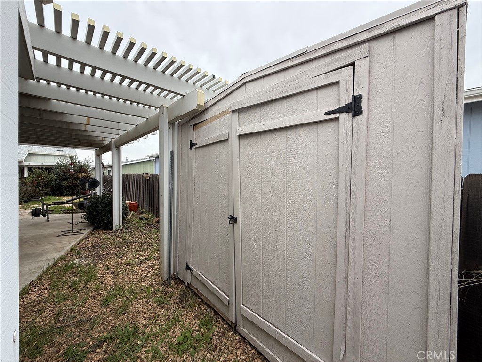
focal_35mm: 14
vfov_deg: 85.7
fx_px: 195
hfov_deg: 102.1
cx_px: 241
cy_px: 181
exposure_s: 1/651
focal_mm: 2.22
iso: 64
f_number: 2.2
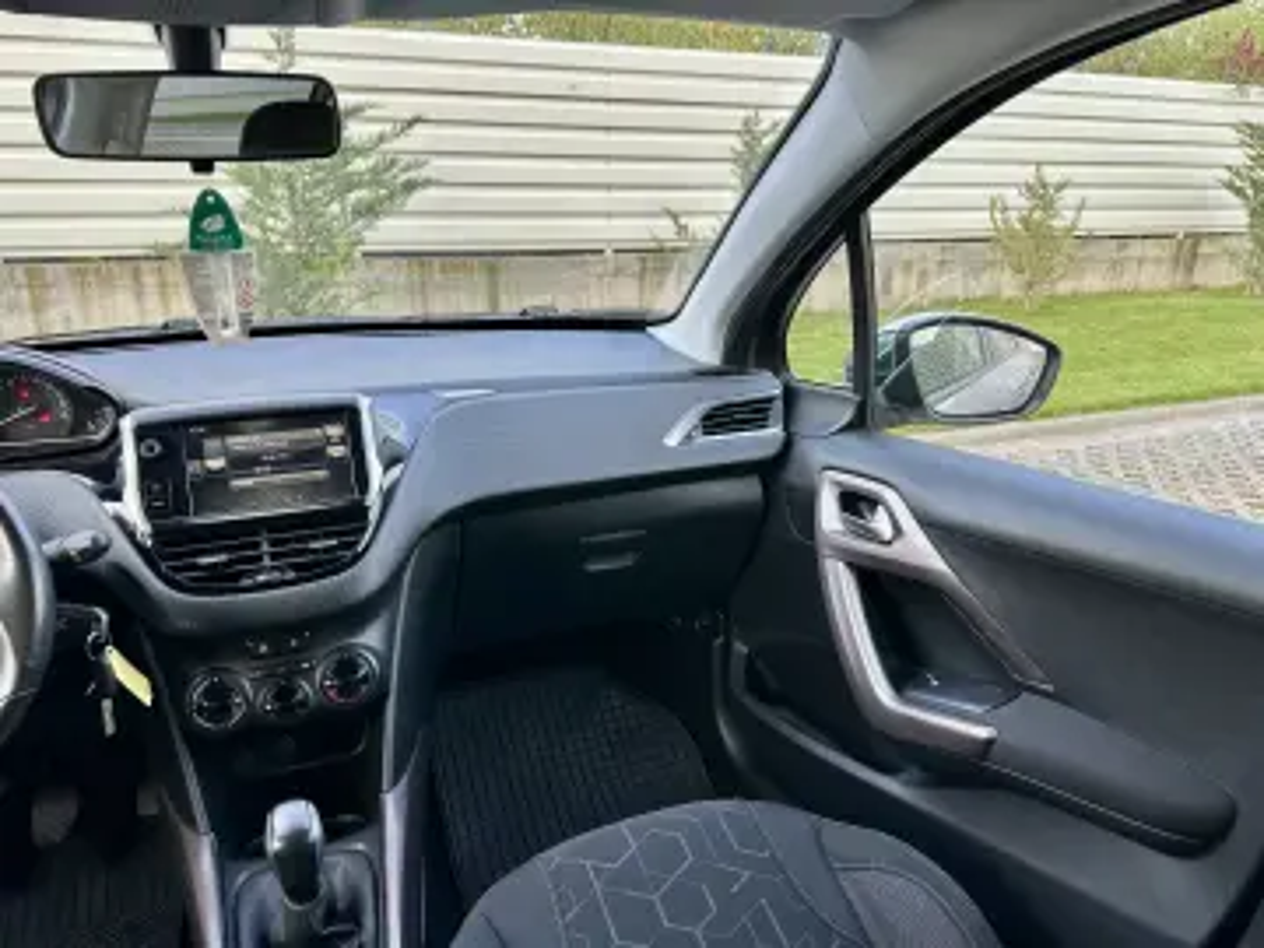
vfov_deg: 56.8
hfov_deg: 71.6
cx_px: 632
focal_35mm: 24
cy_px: 474
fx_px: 876
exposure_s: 1/218
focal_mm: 6.86
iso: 64
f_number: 1.78
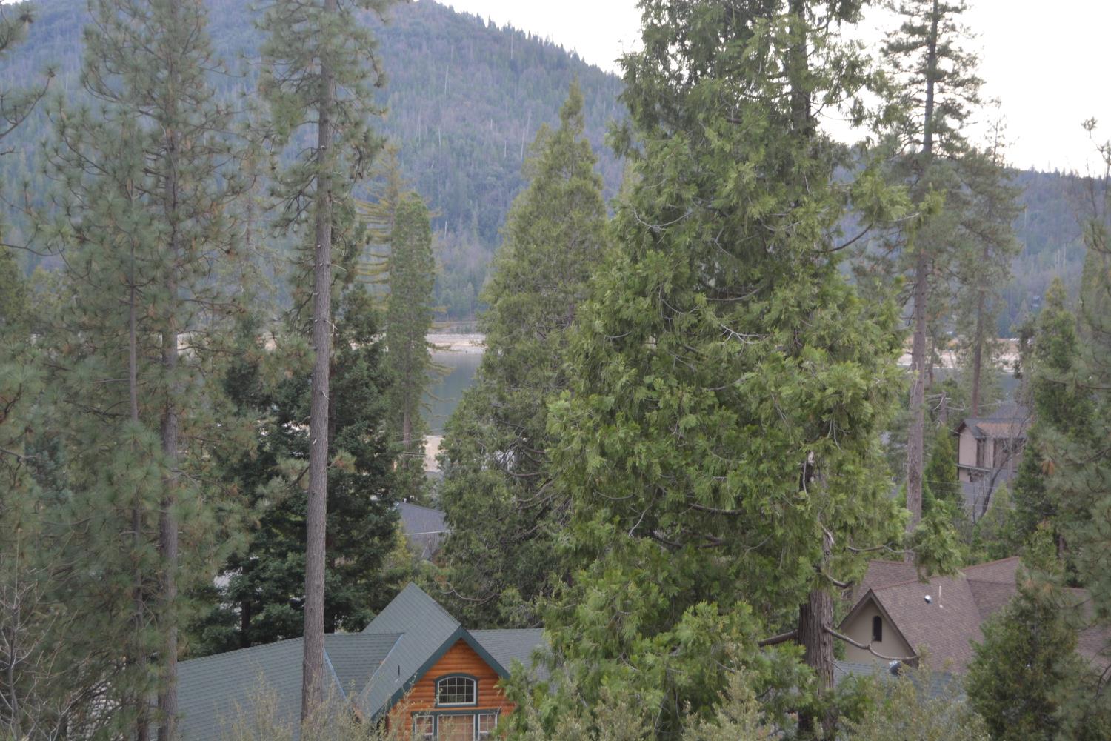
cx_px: 556
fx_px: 2129
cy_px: 370
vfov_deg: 19.7
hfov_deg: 29.2
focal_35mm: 69
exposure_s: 1/125
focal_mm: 46
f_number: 5.6
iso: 250
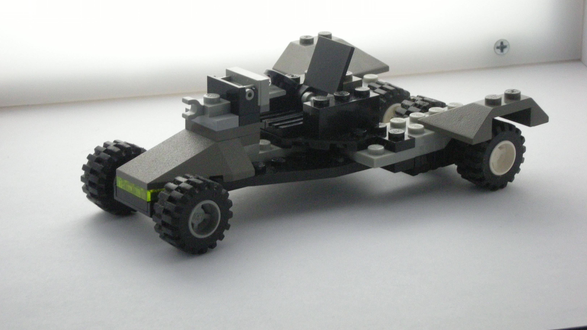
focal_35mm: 112
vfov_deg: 10.8
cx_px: 293
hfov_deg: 19.1
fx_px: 1743
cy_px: 149
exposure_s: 1/43
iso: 400
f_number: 5.6
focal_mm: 17
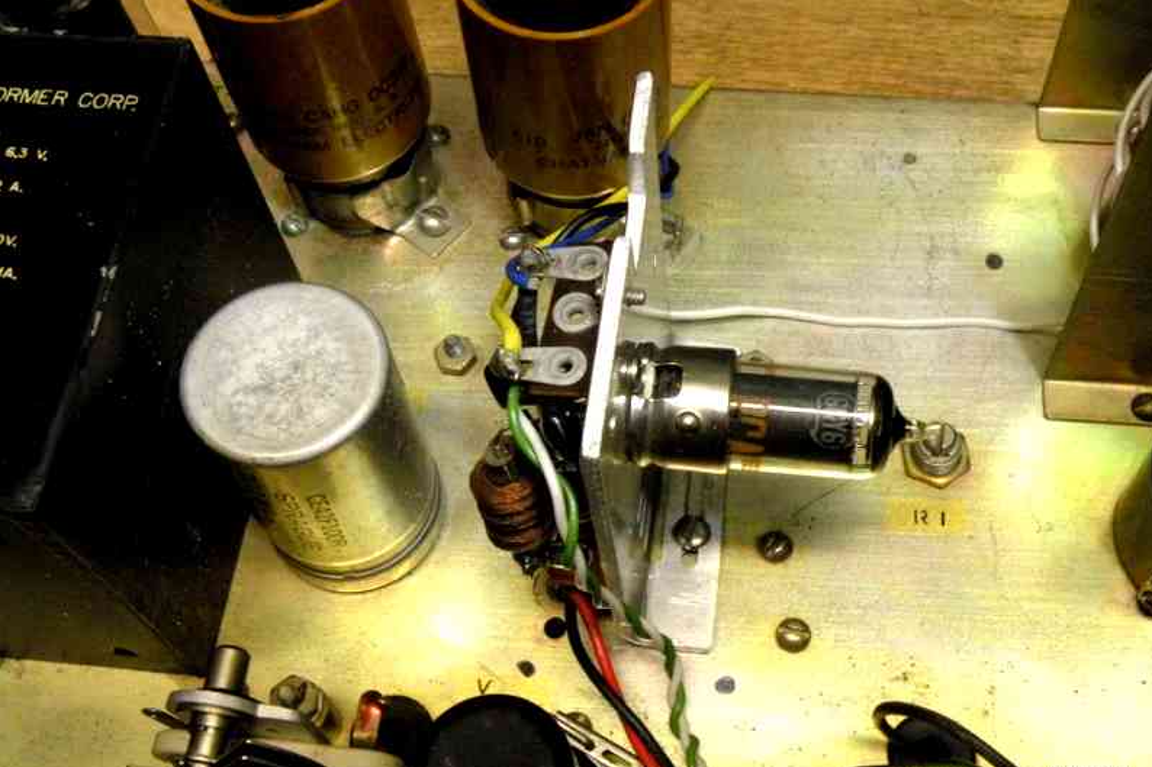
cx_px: 579
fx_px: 1408
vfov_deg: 30.5
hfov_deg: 44.5
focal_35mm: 44
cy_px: 377
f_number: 3.2
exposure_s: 1/20.3
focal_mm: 7.4
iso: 400
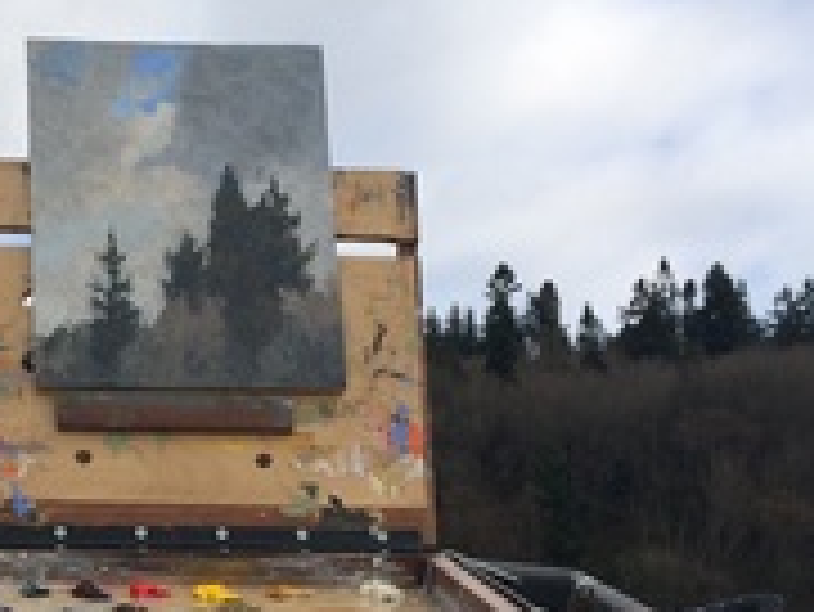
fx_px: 1694
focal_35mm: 72
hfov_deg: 26.3
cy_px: 562
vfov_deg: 20.0
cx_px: 108
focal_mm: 4.15
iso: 32
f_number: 2.2
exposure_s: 1/1953
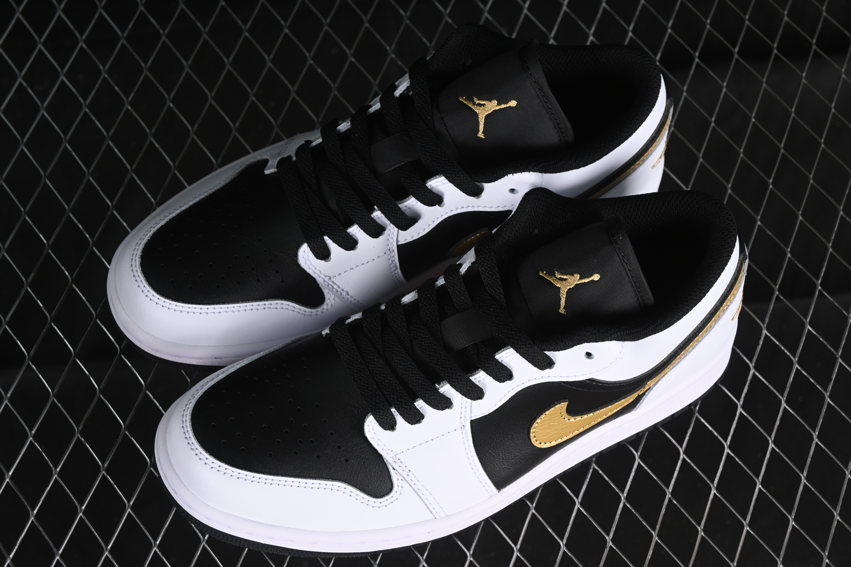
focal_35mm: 75
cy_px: 284
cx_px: 426
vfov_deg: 18.2
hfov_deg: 27.0
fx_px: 1773
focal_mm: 50
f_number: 7.1
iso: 160
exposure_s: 1/60
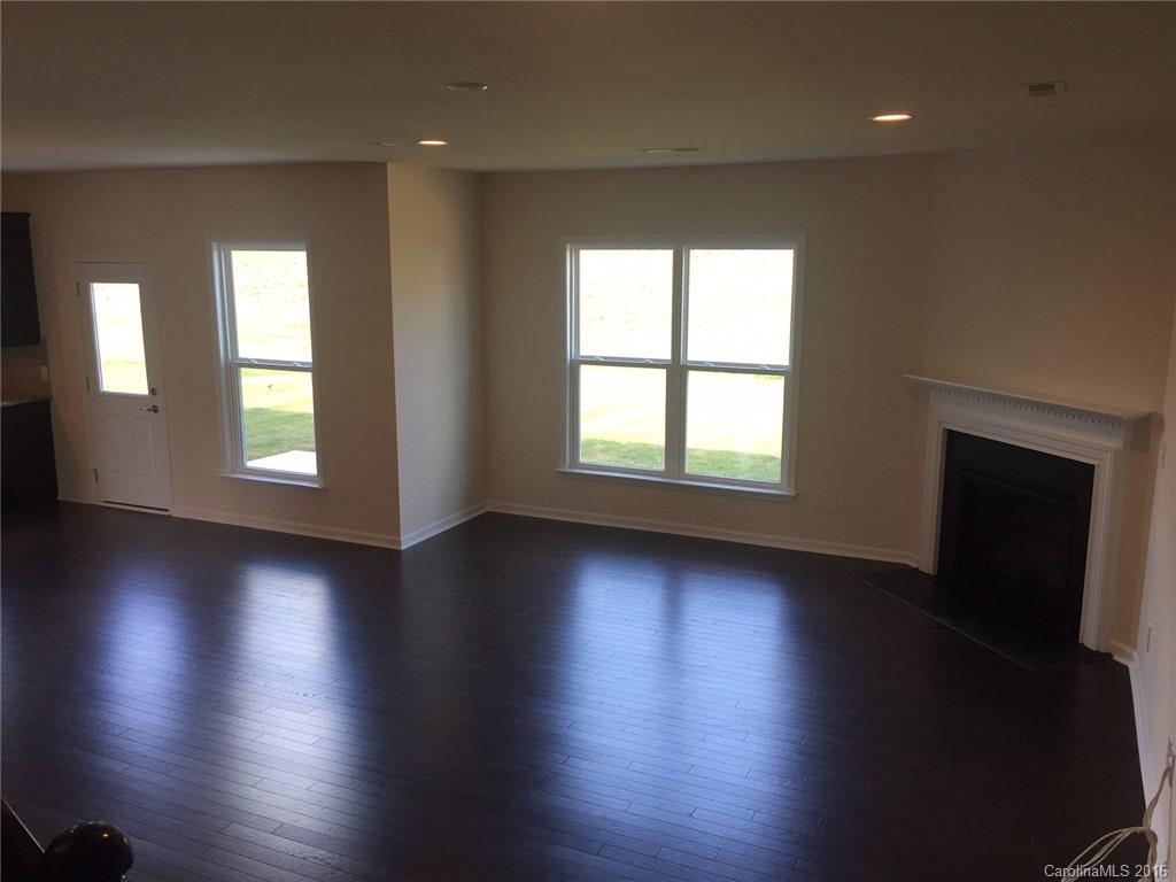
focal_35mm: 29
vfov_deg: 48.2
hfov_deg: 61.7
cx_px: 588
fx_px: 985
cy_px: 441
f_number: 2.2
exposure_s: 1/60
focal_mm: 4.15
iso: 32
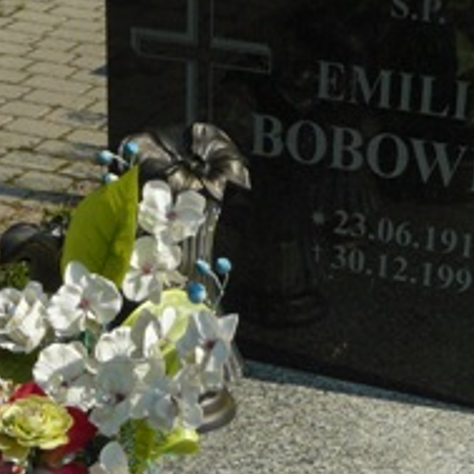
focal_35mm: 108
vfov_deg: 15.2
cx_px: 110
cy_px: 660
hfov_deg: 16.0
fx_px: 1673
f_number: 6.3
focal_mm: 6
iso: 100
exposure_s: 1/400
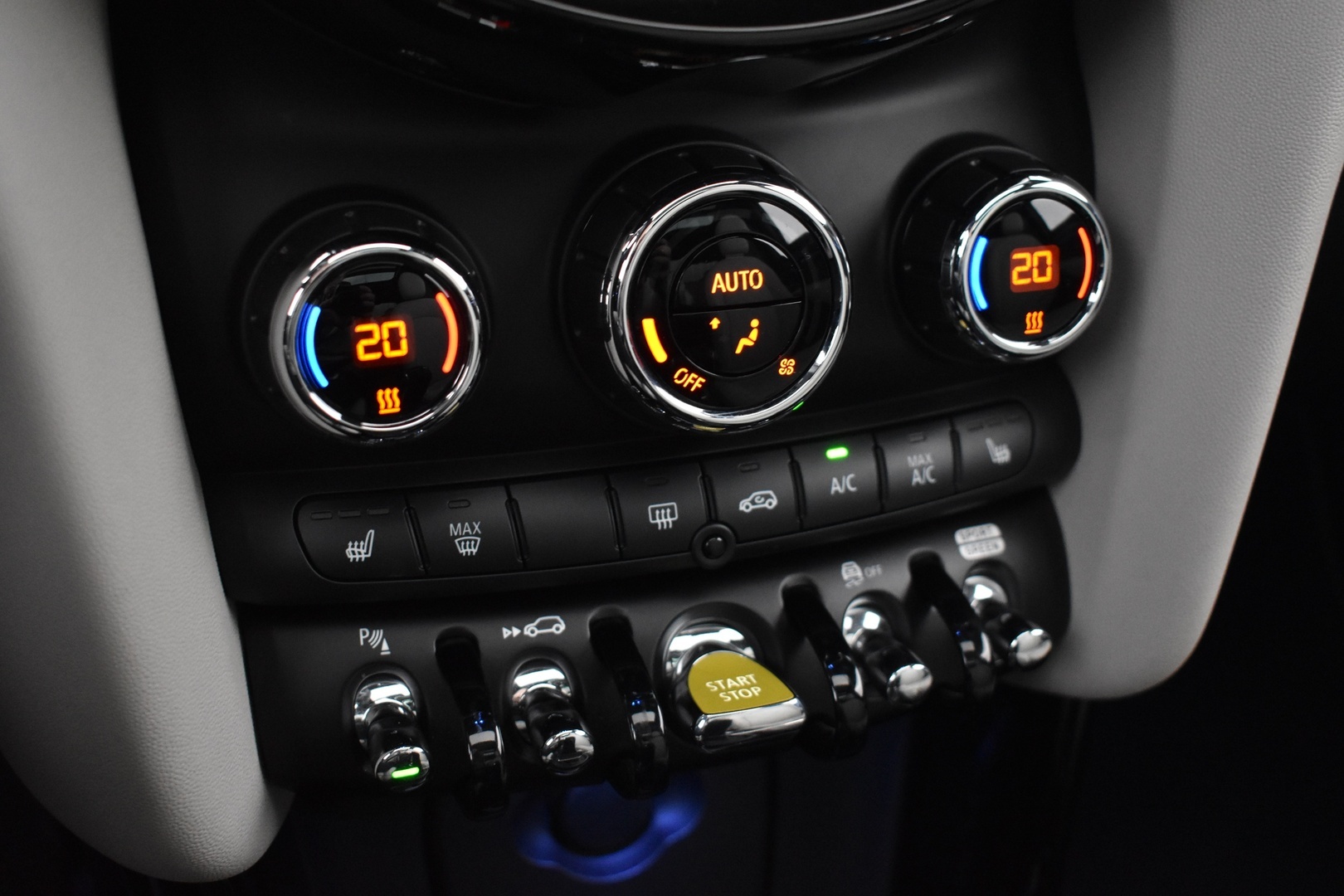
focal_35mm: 44
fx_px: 1624
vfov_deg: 30.8
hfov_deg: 45.0
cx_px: 672
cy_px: 448
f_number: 4.2
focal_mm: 29
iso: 3200
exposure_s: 1/20
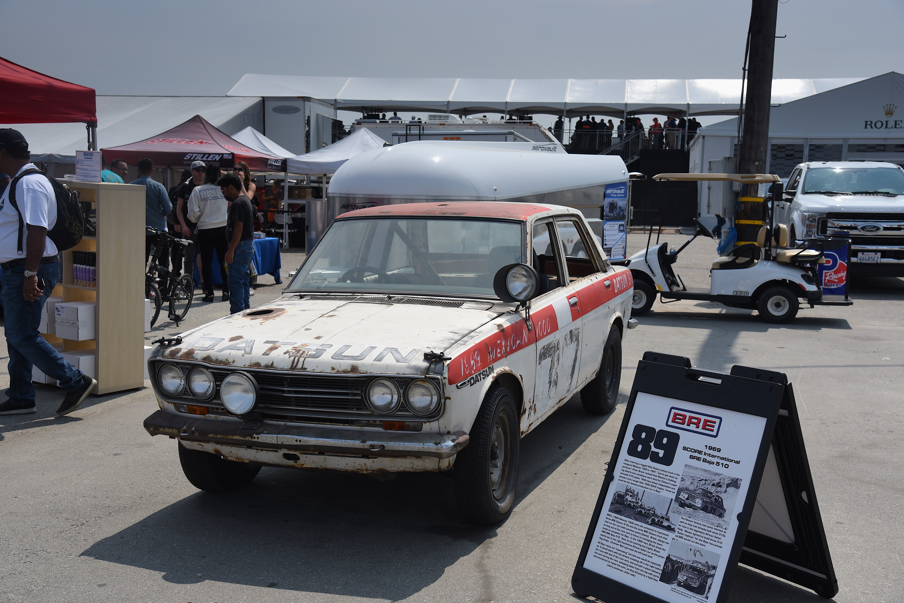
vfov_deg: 35.1
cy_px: 302
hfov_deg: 50.7
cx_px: 452
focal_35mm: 38
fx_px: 955
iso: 250
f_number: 6.3
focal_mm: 38
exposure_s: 1/1000
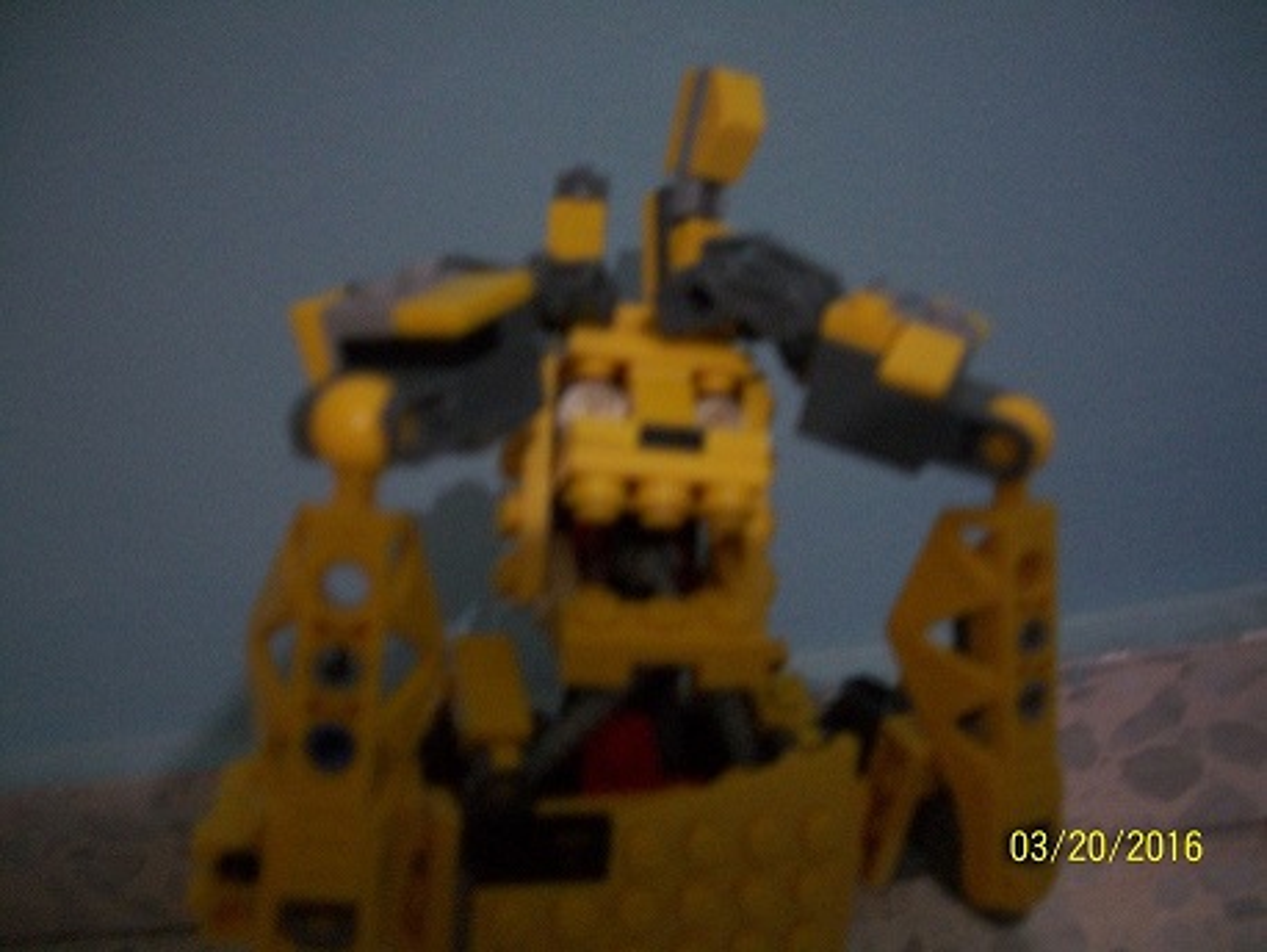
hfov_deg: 52.6
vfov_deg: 40.7
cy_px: 476
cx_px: 634
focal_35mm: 35
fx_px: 1282
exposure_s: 1/8
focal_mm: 6.3
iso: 320
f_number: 3.1
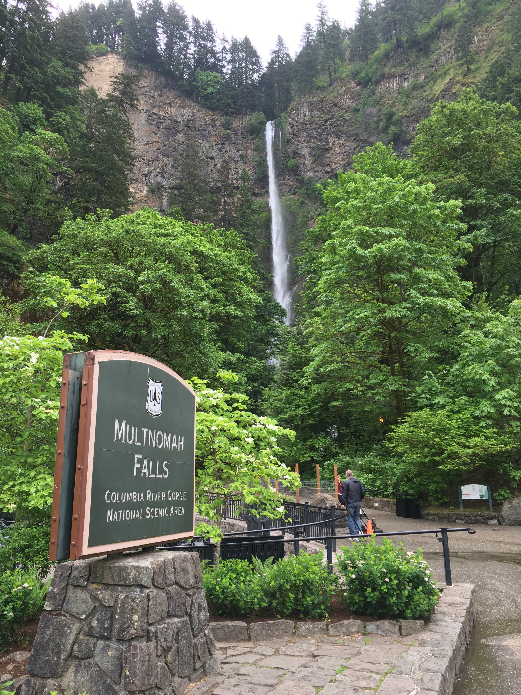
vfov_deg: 61.7
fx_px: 582
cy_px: 348
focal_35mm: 29
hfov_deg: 48.2
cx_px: 260
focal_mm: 4.15
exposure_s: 1/139
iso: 25
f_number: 2.2
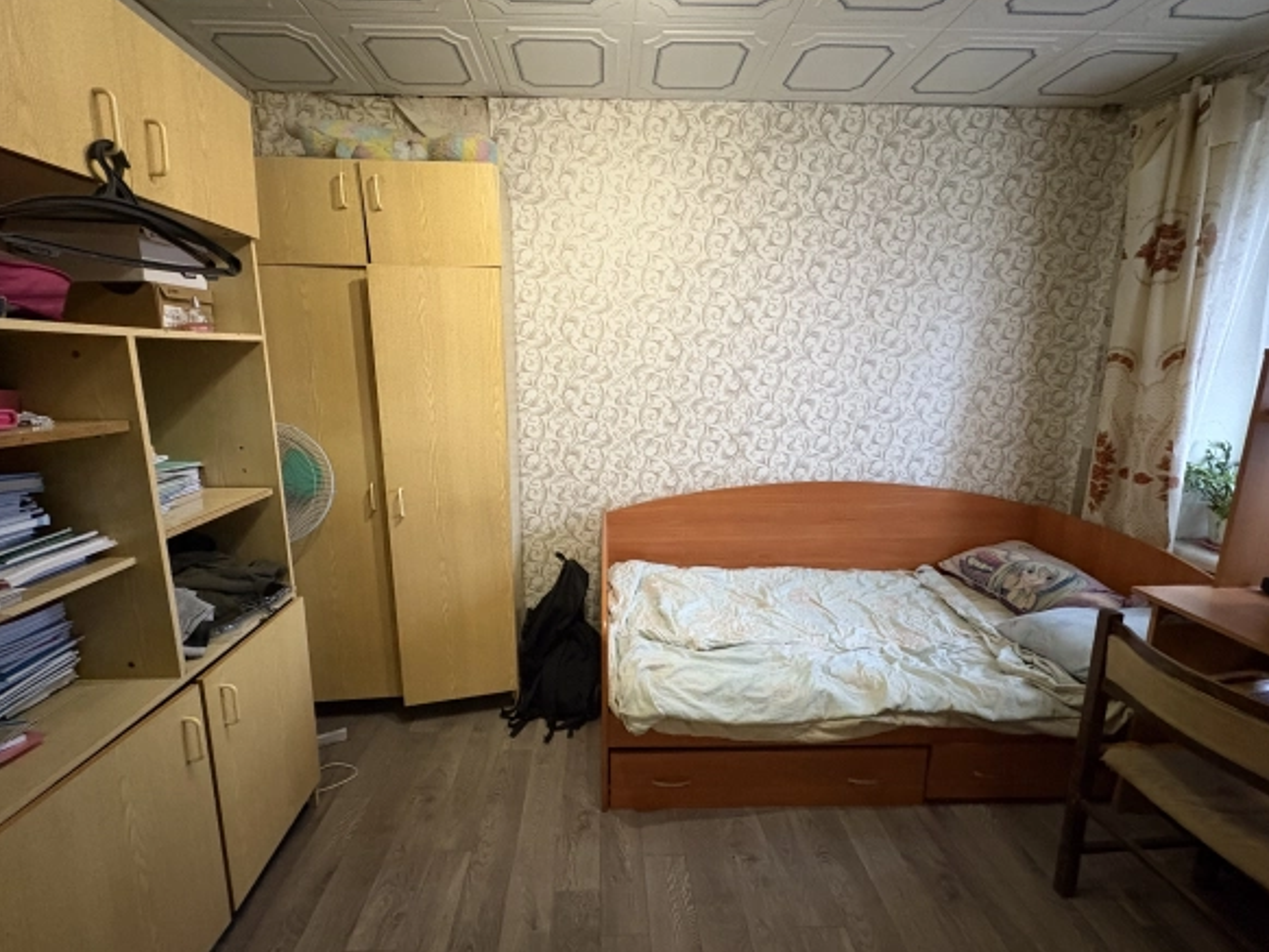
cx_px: 619
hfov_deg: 98.1
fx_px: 550
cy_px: 460
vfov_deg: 81.8
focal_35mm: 15
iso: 1000
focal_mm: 2.22
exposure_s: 1/50
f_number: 2.2
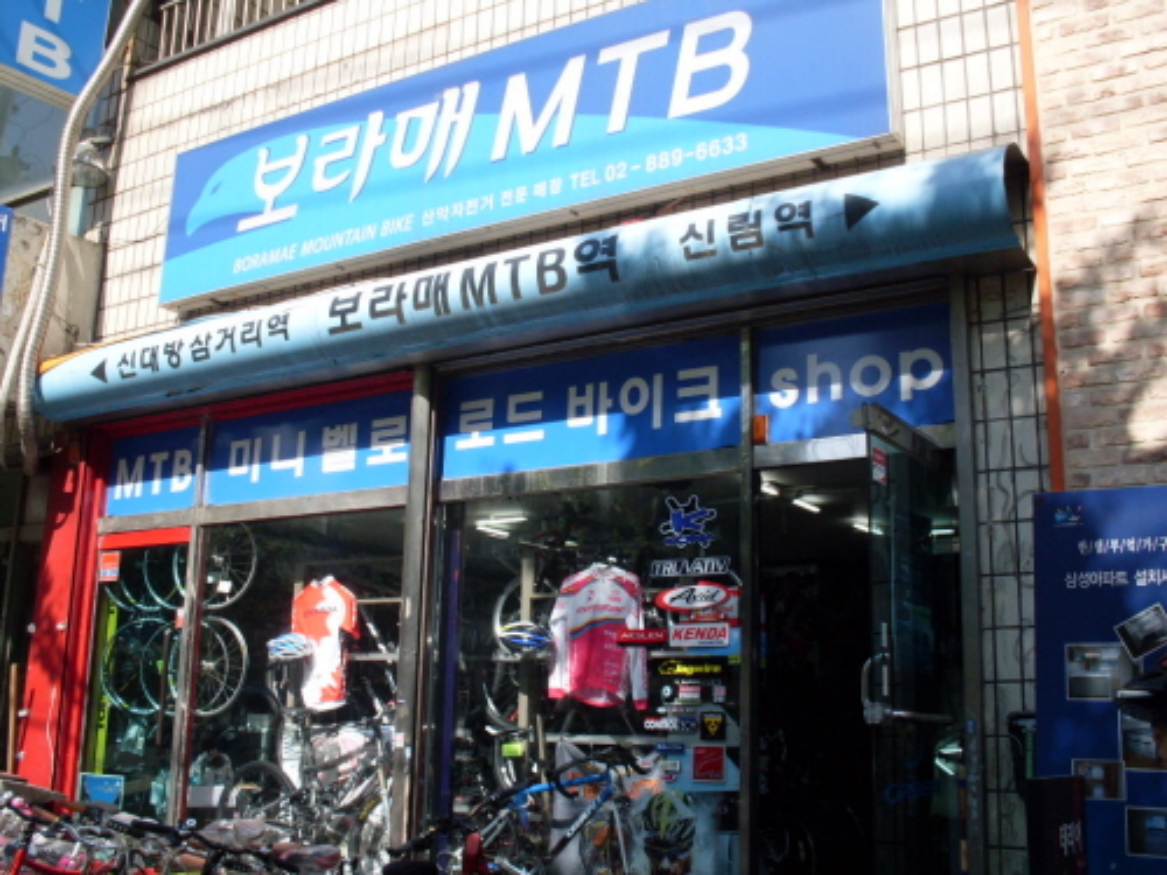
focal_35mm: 38
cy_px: 438
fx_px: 1281
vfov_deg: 37.7
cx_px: 584
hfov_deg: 49.0
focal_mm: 6.3
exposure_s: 1/90
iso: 80
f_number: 8.4
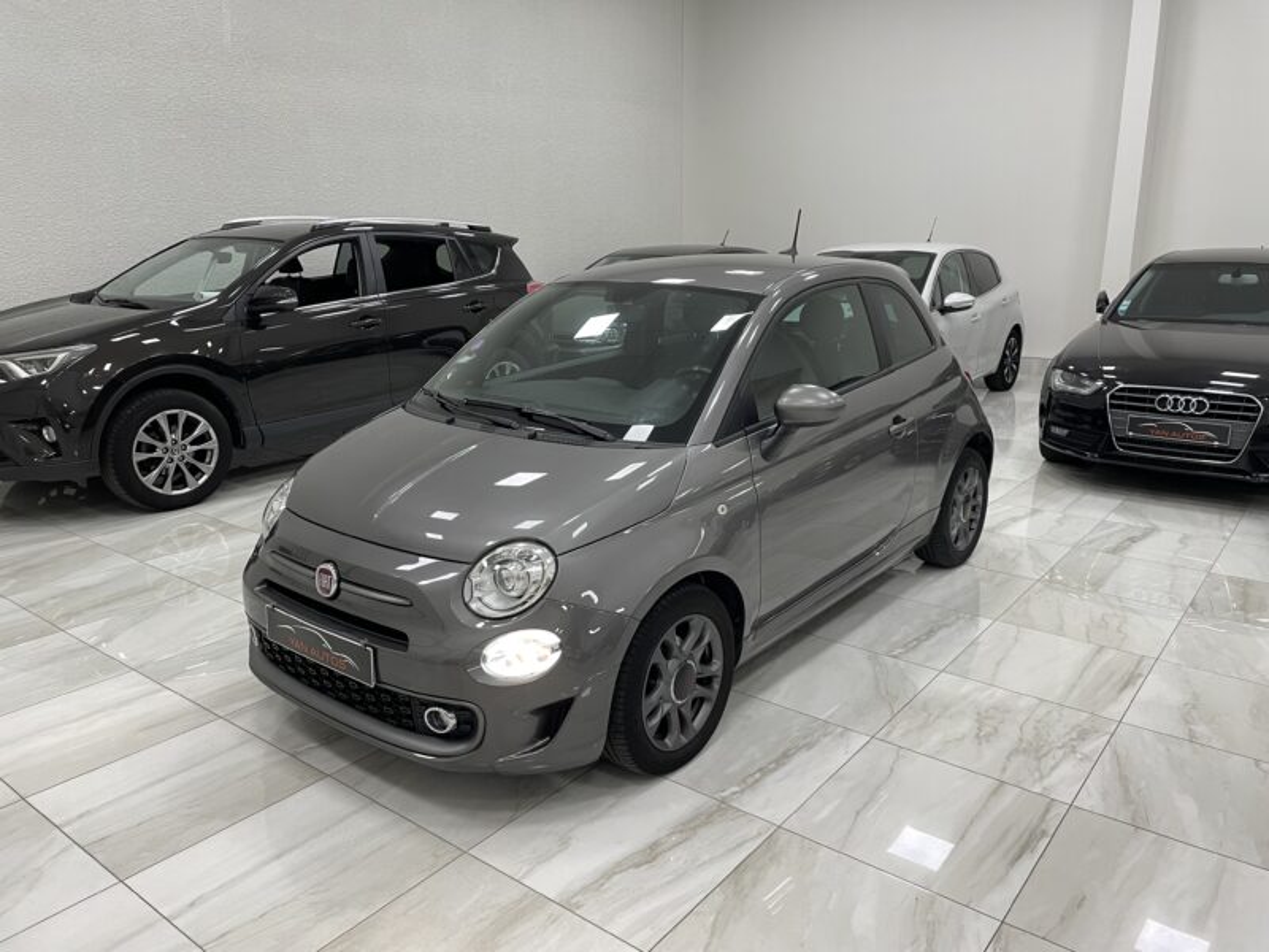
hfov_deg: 67.3
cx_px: 634
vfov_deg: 53.1
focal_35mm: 26
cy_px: 476
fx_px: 953
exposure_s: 1/50
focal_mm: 4.2
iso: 80
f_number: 1.6
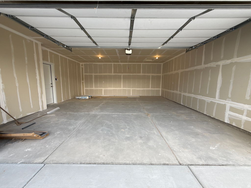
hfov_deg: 102.1
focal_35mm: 14
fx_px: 102
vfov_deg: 85.7
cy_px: 94
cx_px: 126
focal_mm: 2.22
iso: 40
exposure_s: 1/112
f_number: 2.2
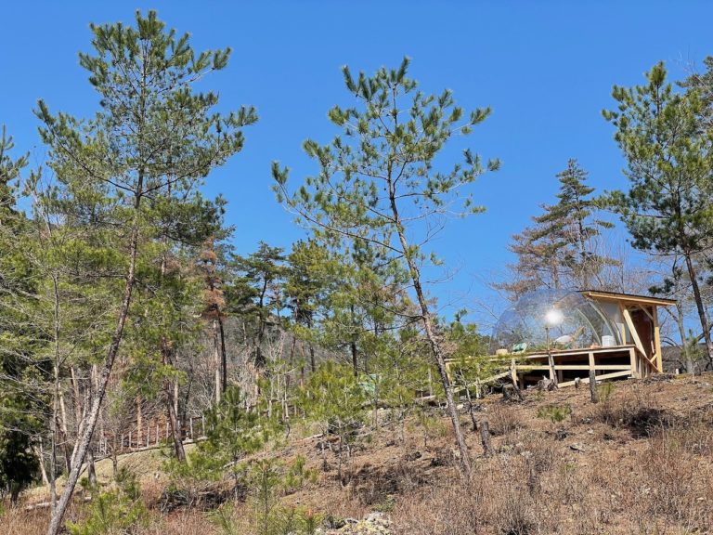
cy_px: 268
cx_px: 356
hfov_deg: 36.8
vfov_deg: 28.0
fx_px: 1071
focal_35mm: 52
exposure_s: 1/872
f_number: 2
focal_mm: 6
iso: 25
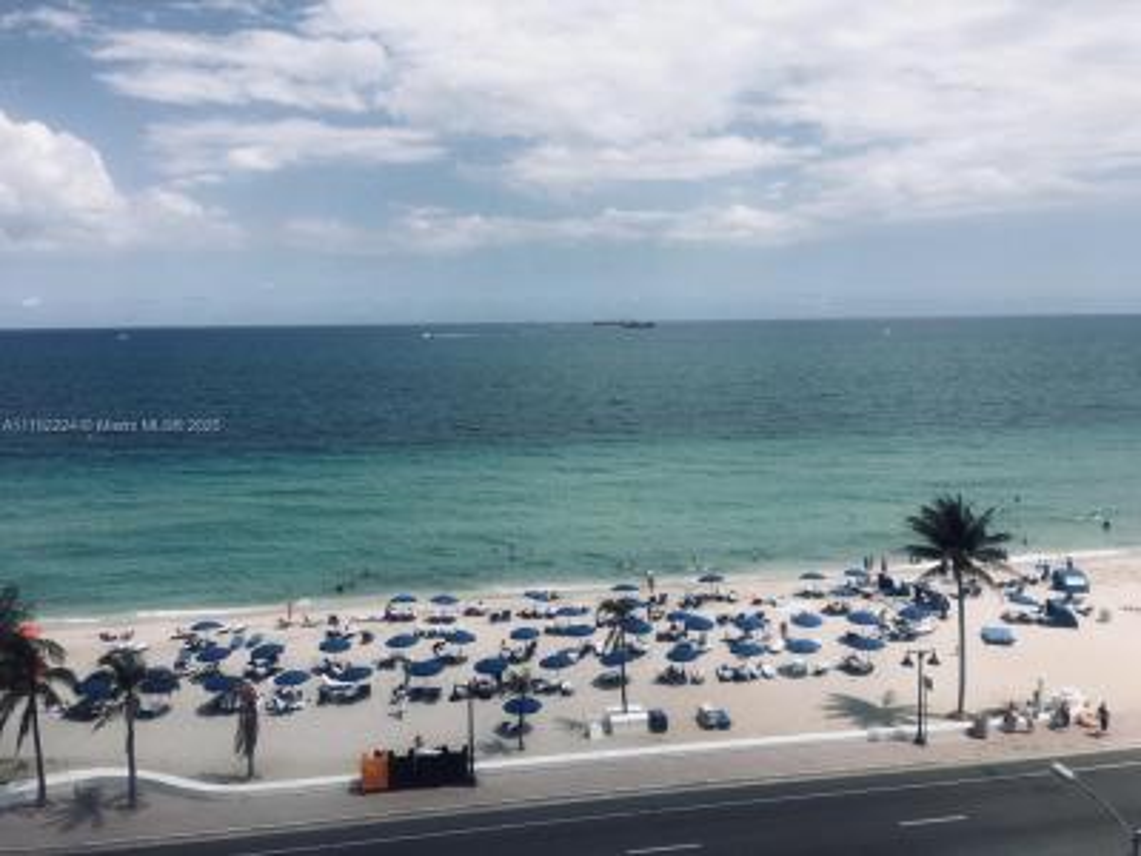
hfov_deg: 61.7
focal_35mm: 29
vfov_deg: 48.2
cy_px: 428
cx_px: 570
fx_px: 956
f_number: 2.2
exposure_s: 1/2959
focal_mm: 4.15
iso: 25
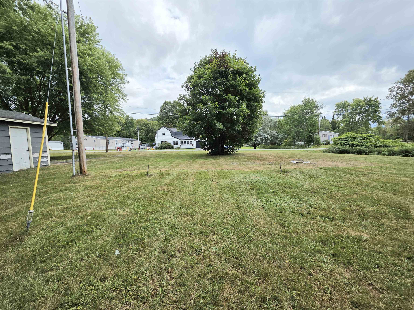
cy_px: 155
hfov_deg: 106.2
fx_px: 155
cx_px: 207
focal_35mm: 13
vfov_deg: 89.9
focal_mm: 2.2
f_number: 1.9
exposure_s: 1/1667
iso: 40
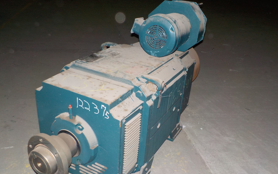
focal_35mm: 32
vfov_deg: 39.4
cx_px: 139
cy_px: 97
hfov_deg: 59.7
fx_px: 242
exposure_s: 1/30
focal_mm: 4.1
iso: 200
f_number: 3.3
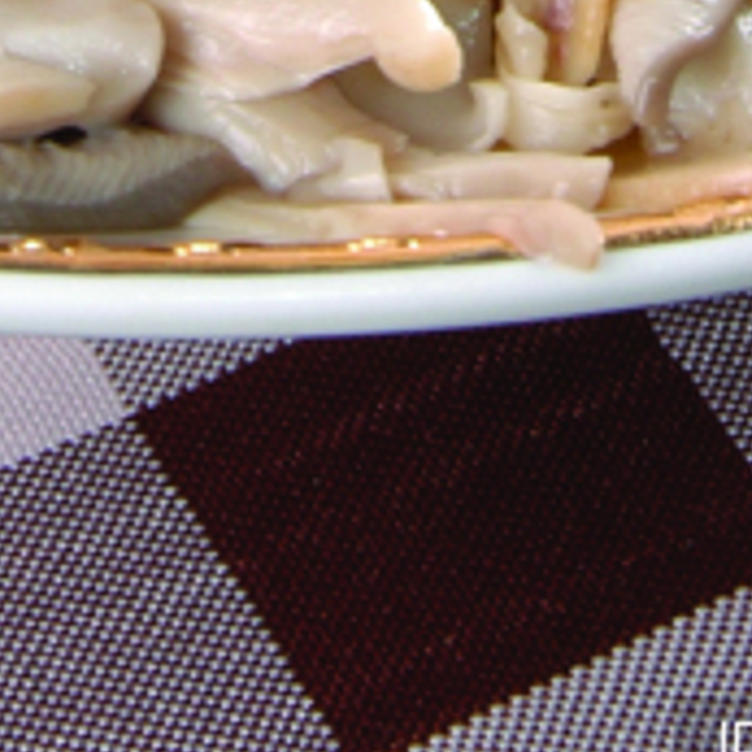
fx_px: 8873
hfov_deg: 4.9
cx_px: 224
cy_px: -1400
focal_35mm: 361
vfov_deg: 4.7
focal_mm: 48
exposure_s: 1/200
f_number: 14
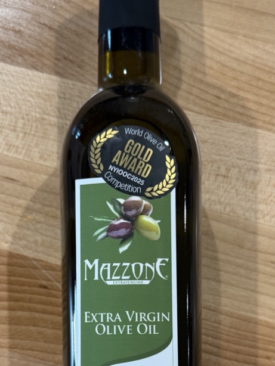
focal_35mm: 50
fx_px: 529
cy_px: 290
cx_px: 134
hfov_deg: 29.1
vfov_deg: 36.9
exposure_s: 1/60
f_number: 1.78
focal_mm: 6.76
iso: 250
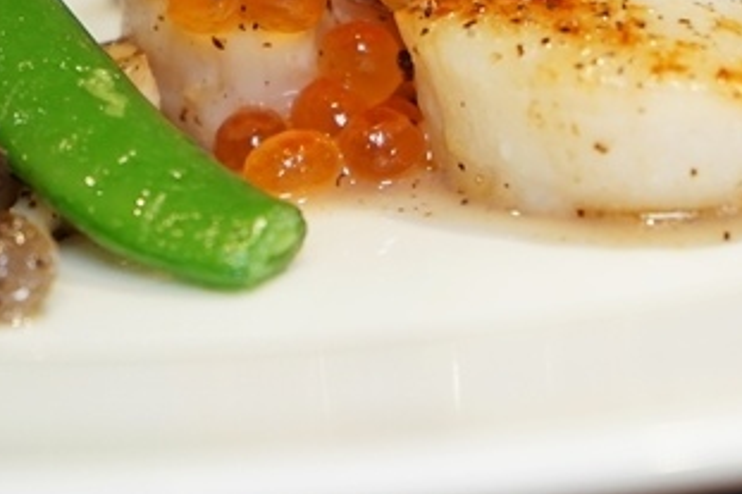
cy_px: 20
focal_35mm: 180
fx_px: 3708
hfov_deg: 11.4
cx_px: 432
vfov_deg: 7.6
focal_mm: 70
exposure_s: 1/80
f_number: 5.6
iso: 800
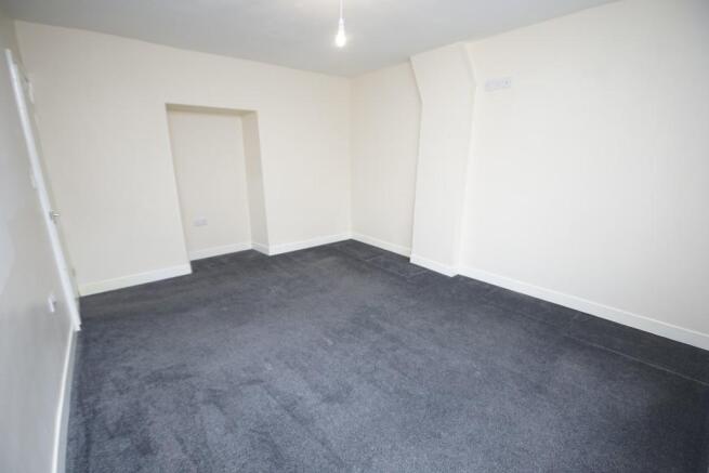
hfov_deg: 100.4
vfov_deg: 77.4
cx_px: 354
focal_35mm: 15
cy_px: 236
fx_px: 295
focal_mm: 10
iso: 500
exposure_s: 1/160
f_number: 4
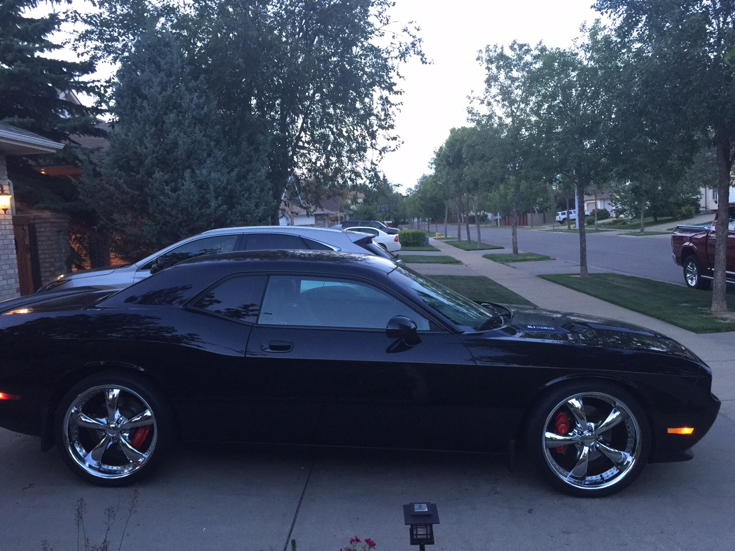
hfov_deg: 61.7
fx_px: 616
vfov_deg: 48.2
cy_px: 276
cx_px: 368
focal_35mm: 29
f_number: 2.2
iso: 80
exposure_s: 1/15
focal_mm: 4.15
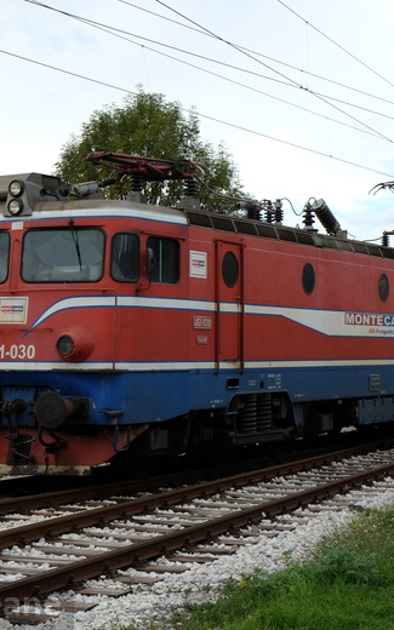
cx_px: 131
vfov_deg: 27.1
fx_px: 1306
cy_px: 316
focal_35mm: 76
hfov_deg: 17.1
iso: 200
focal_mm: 32.9
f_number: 5.6
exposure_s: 1/320
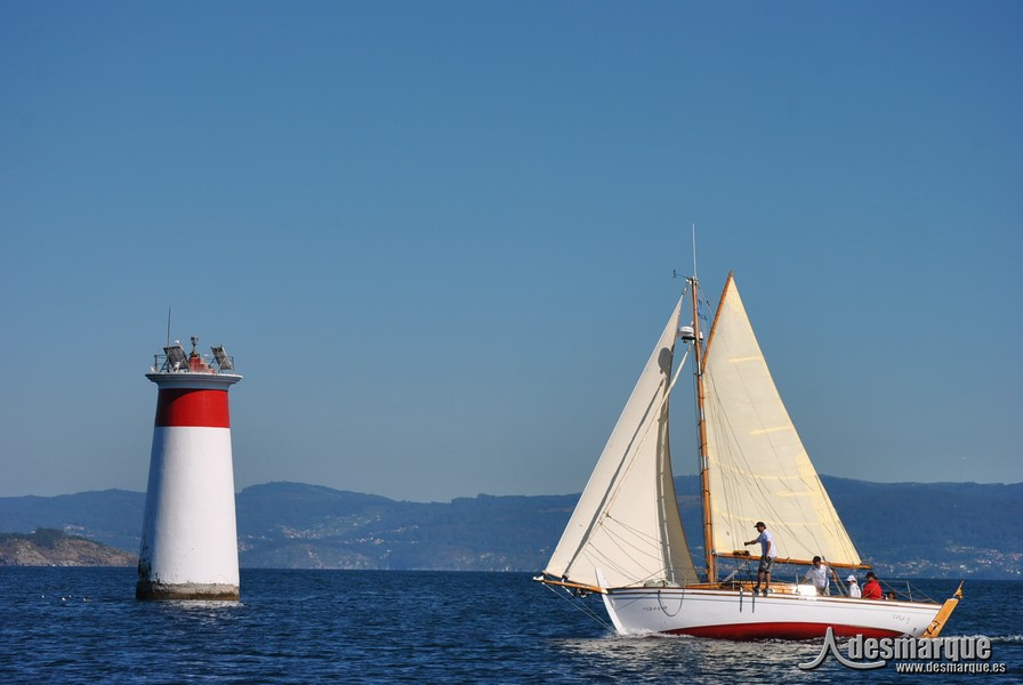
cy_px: 342
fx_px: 3201
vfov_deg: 12.2
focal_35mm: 112
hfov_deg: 18.2
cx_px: 512
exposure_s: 1/800
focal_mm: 75
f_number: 7.1
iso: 100
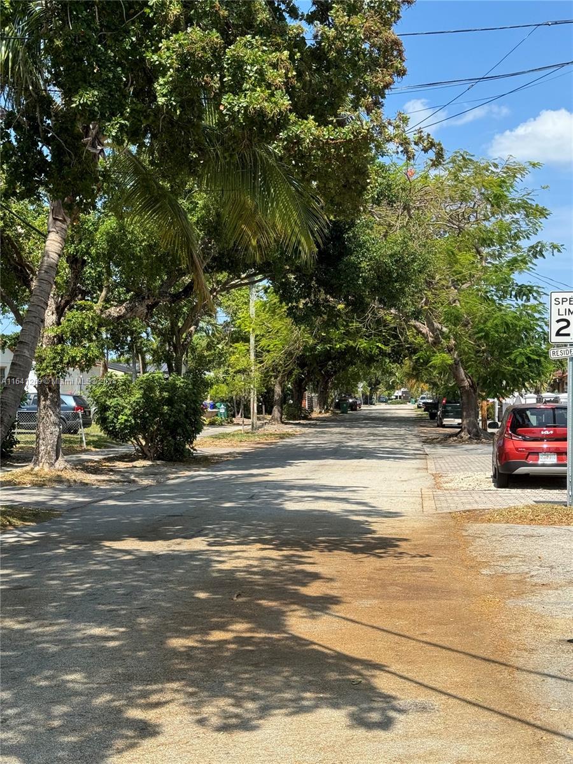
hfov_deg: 30.3
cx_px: 286
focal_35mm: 48
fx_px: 1059
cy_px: 382
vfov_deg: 39.7
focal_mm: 6.76
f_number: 1.78
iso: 64
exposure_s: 1/2331
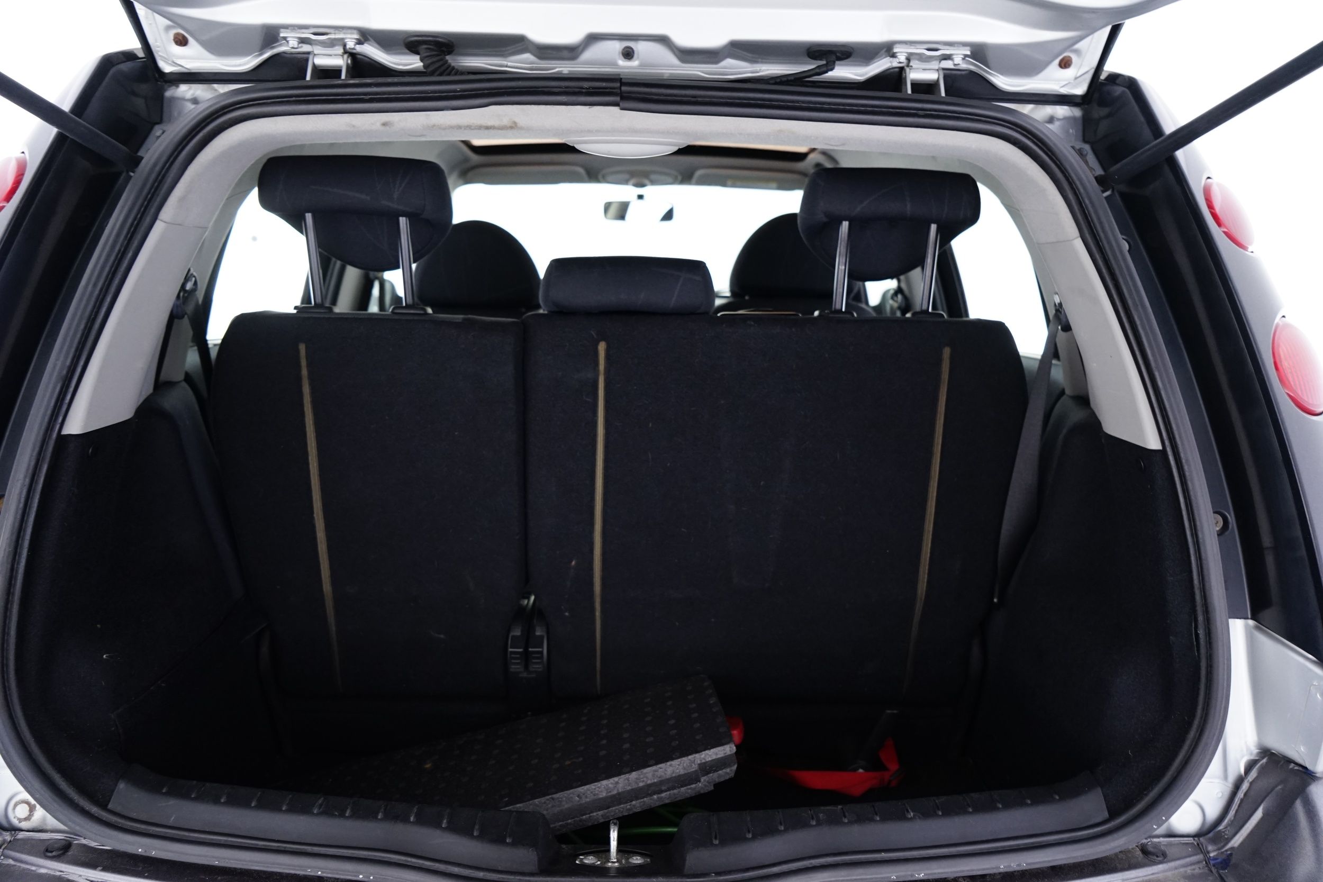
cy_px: 441
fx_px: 882
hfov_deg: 73.7
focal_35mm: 24
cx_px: 662
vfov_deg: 53.1
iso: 1600
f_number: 4.5
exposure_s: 1/10
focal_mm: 24
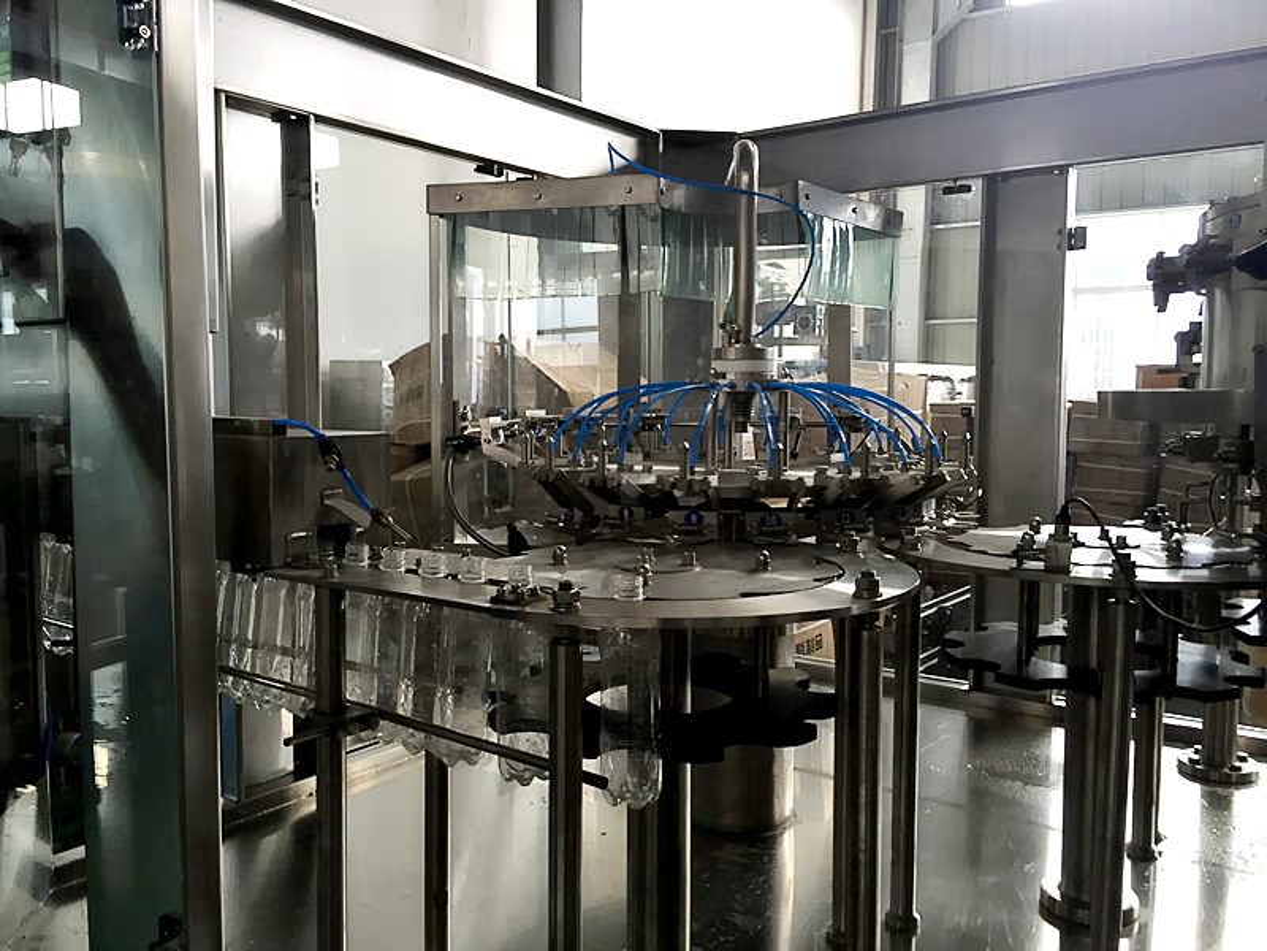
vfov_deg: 48.2
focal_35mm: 29
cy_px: 476
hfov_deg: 61.7
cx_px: 634
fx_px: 1061
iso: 80
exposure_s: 1/30
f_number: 2.2
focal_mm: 4.15
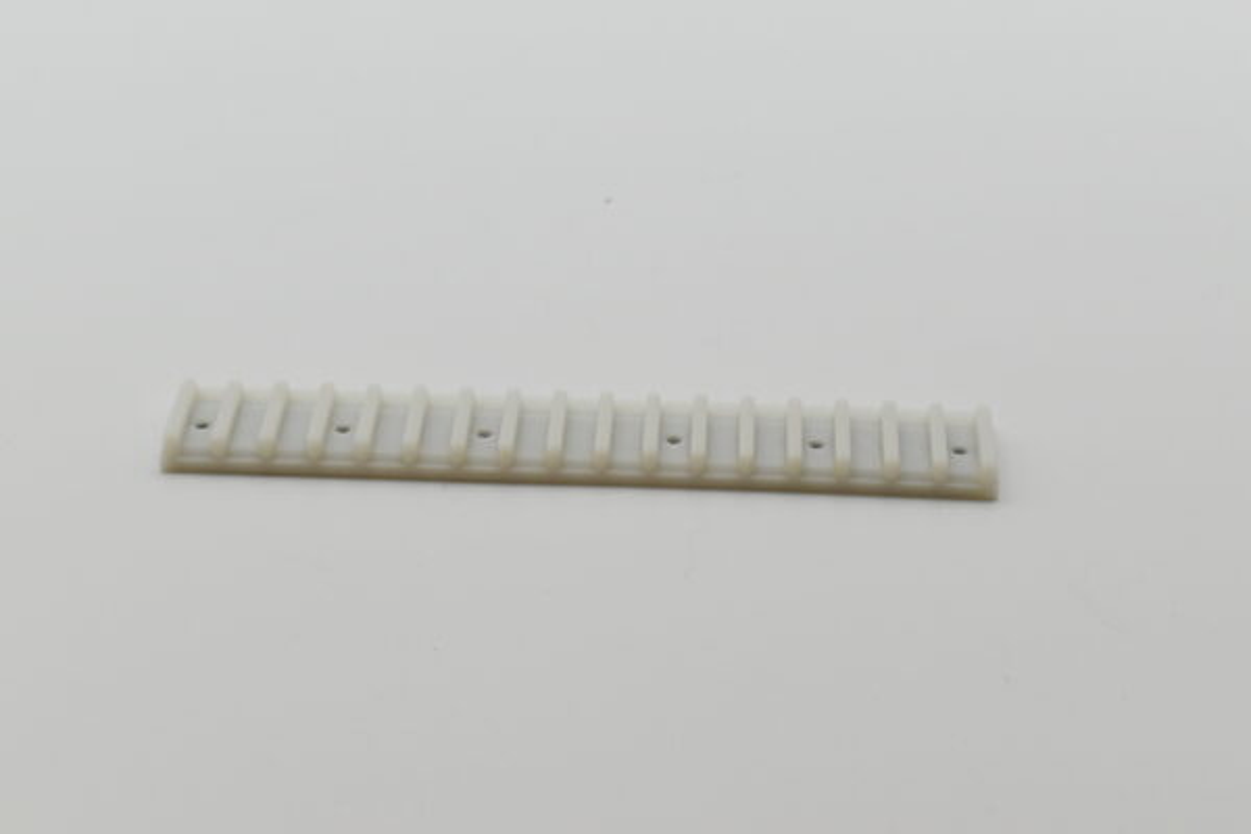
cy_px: 417
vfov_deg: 18.2
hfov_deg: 27.0
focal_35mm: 75
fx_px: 2606
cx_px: 626
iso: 1600
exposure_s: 1/2000
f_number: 8
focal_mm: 50
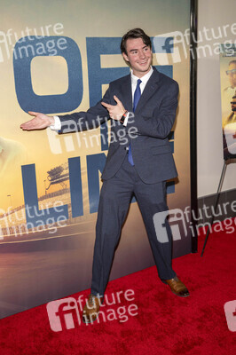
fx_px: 345
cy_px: 178
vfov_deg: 54.5
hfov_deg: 37.8
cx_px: 118
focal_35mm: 35
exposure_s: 1/200
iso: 800
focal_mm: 35
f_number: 4.5
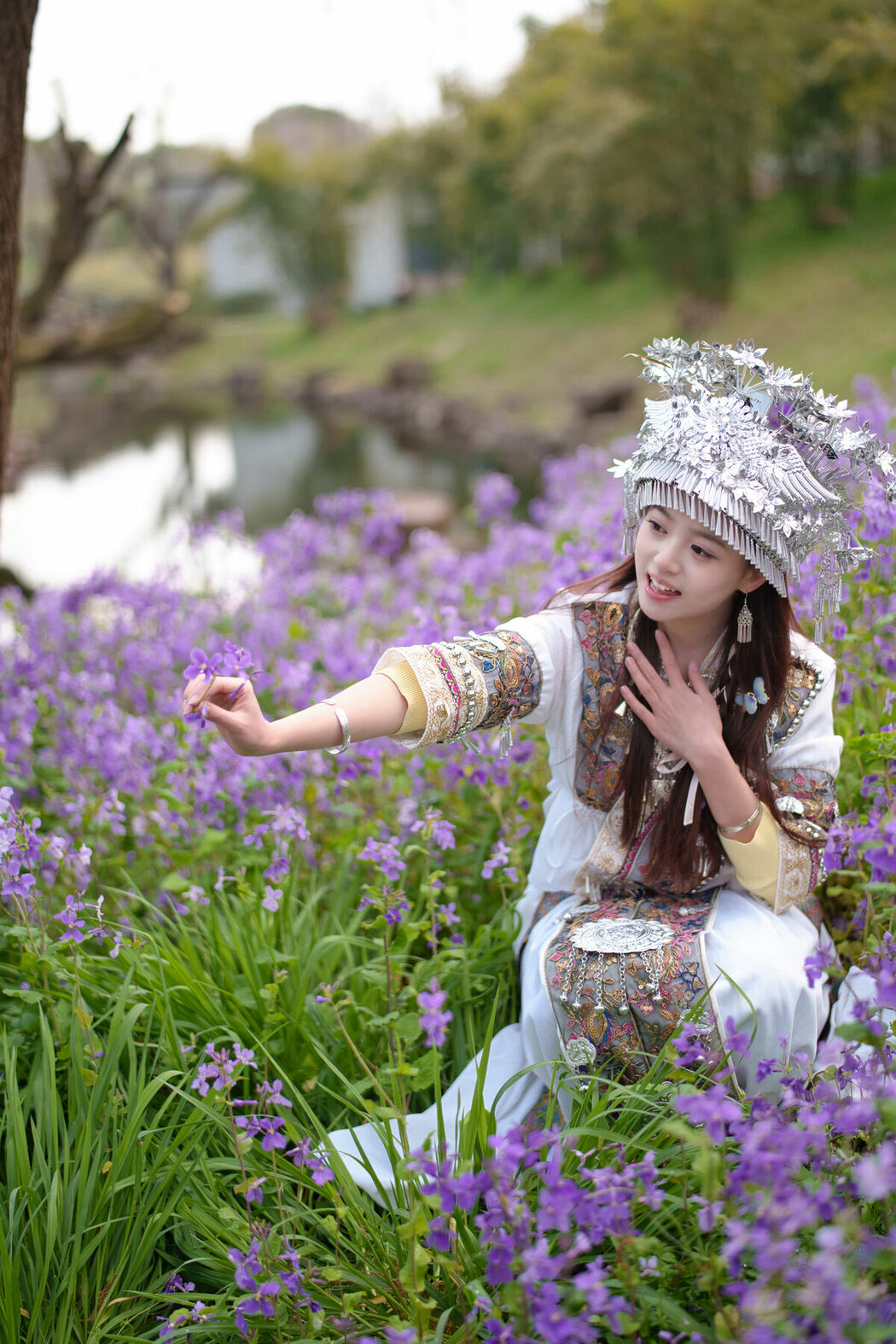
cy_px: 672
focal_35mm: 50
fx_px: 1867
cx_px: 448
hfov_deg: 27.0
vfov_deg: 39.6
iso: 100
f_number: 1.4
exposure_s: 1/800
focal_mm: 50
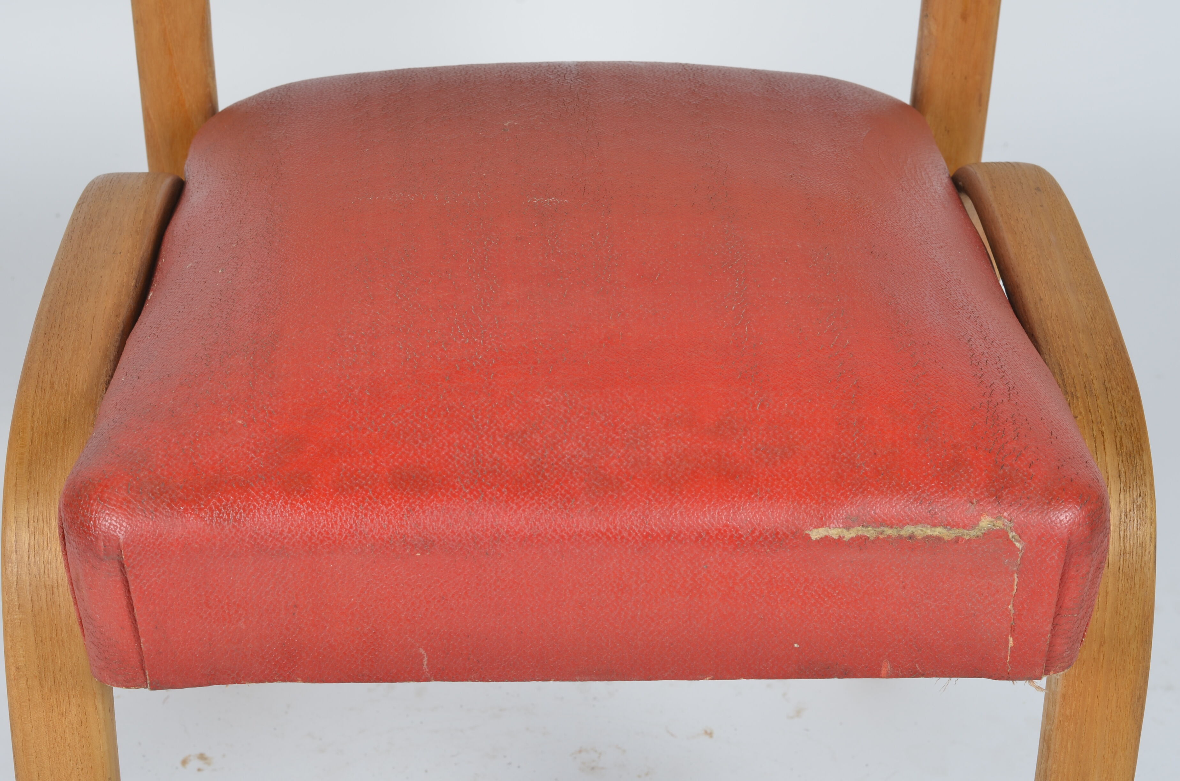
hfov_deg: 27.0
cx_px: 590
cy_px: 390
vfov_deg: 18.1
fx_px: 2453
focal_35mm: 75
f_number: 11
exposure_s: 1/125
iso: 100
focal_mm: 50
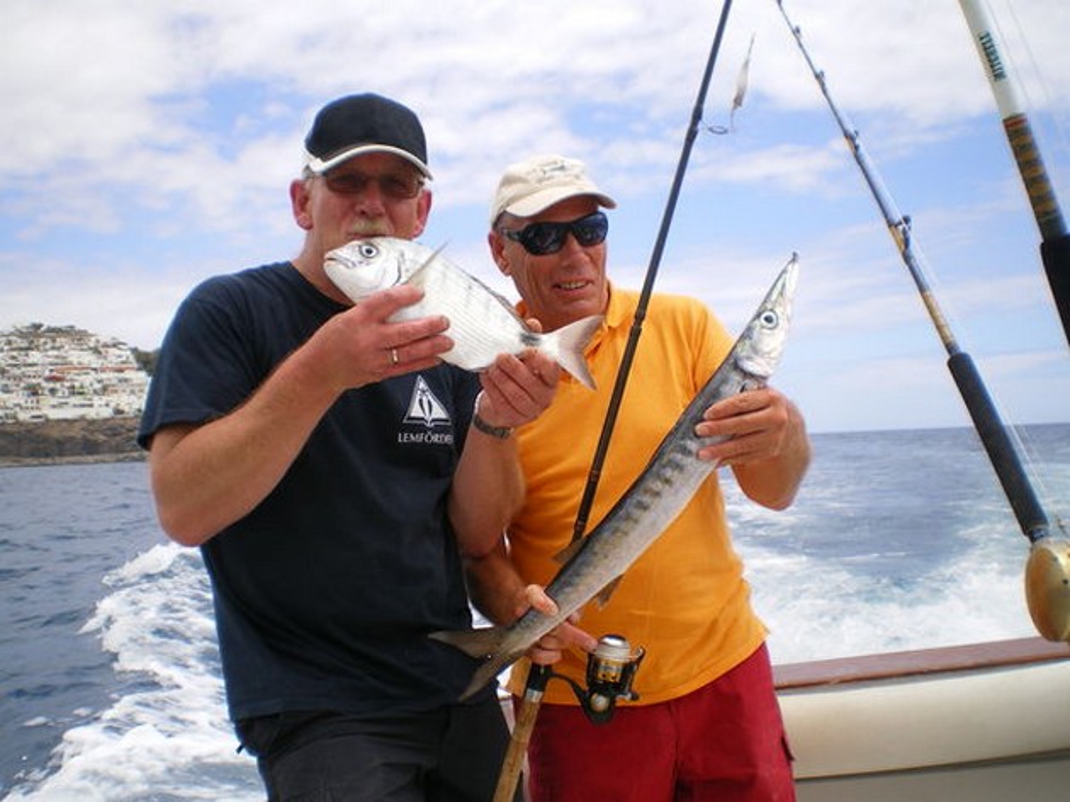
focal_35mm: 36
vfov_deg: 39.6
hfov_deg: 51.4
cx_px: 535
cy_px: 401
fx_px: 1112
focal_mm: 6.3
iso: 50
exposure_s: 1/400
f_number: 4.6
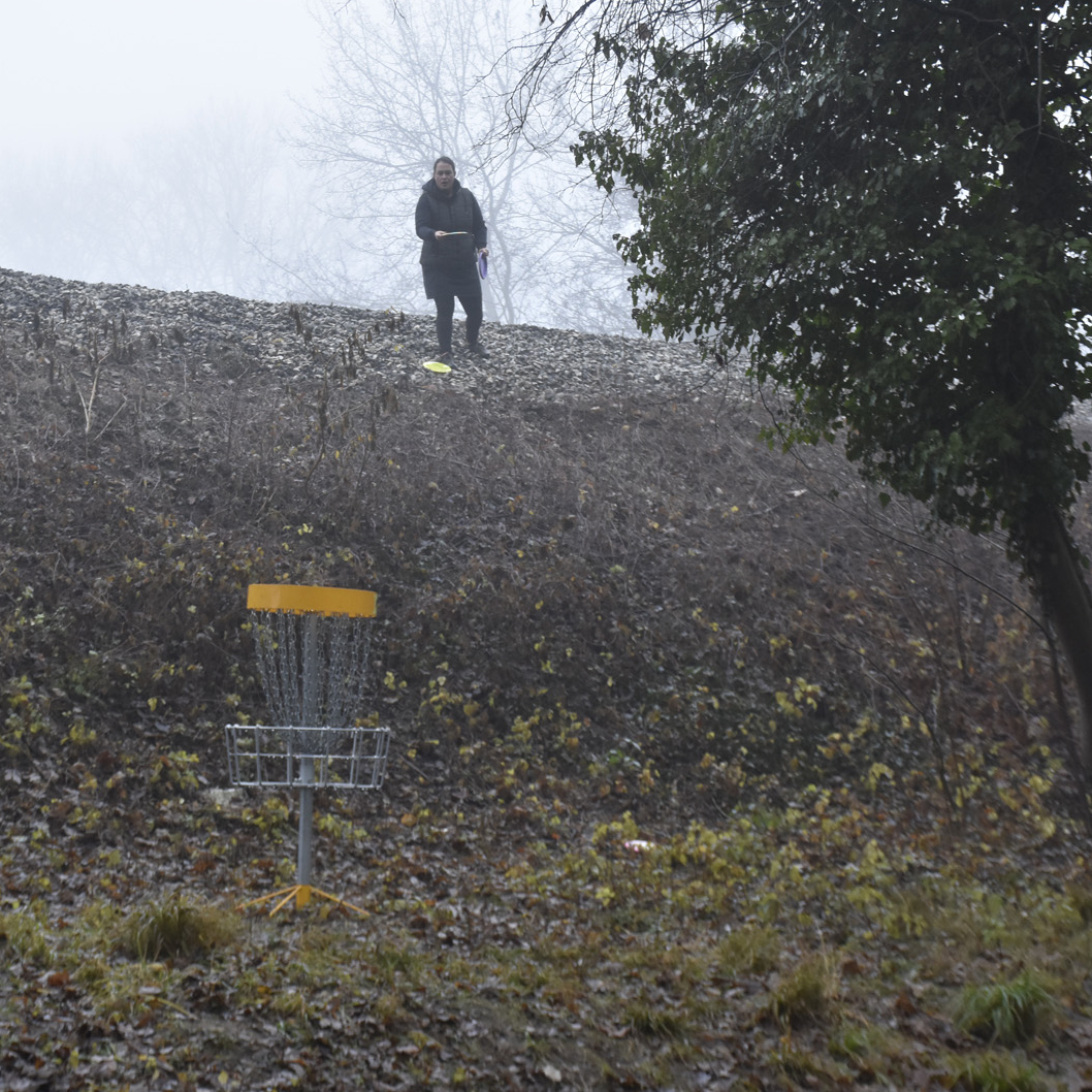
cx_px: 381
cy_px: 544
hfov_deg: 21.3
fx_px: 2891
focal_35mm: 81
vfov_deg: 21.4
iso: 800
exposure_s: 1/250
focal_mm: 42
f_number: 8
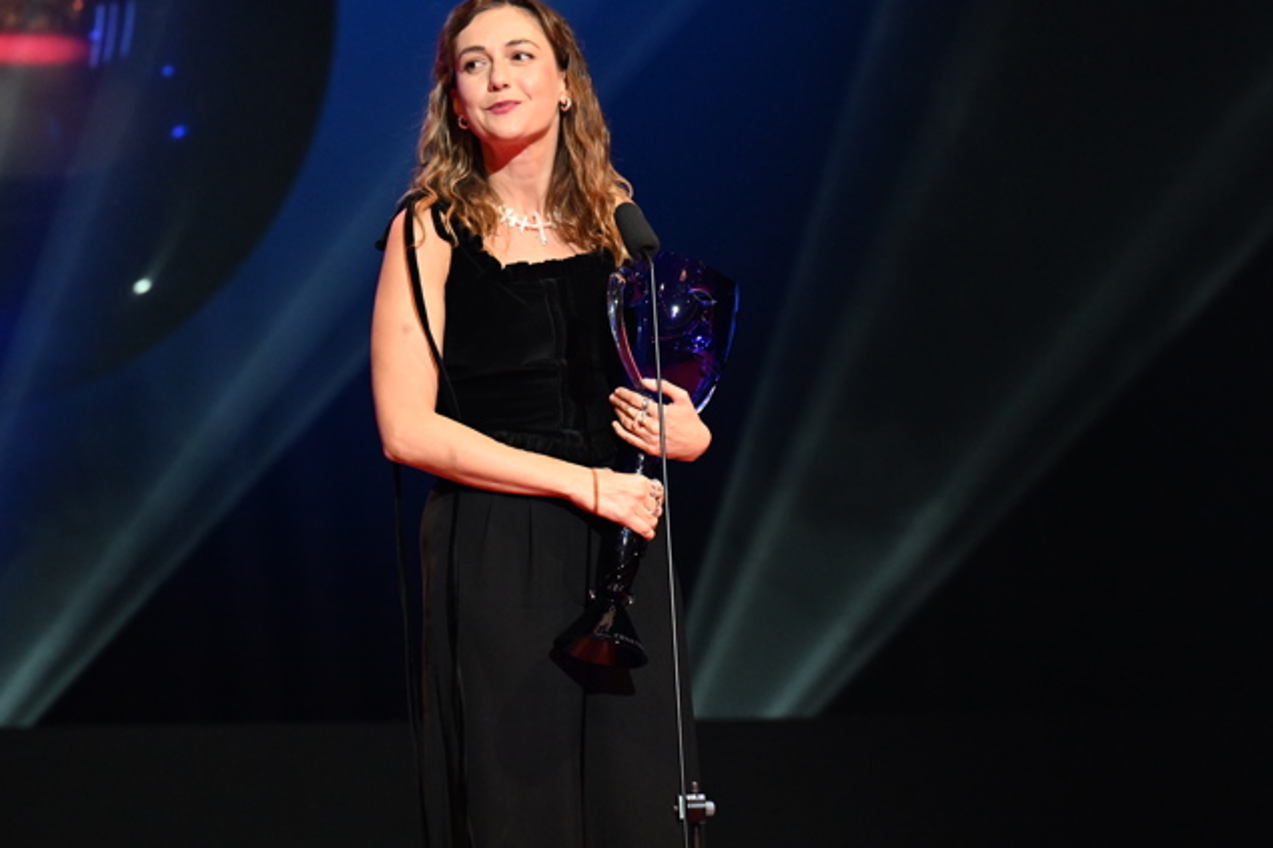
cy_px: 397
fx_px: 11524
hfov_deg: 6.3
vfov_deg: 4.2
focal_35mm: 326
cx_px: 597
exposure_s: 1/200
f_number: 3.5
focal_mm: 200
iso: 3200
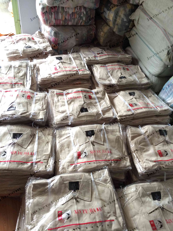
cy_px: 116
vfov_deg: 61.7
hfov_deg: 48.2
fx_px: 193
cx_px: 86
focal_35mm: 29
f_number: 2.2
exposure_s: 1/33
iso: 64
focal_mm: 4.15
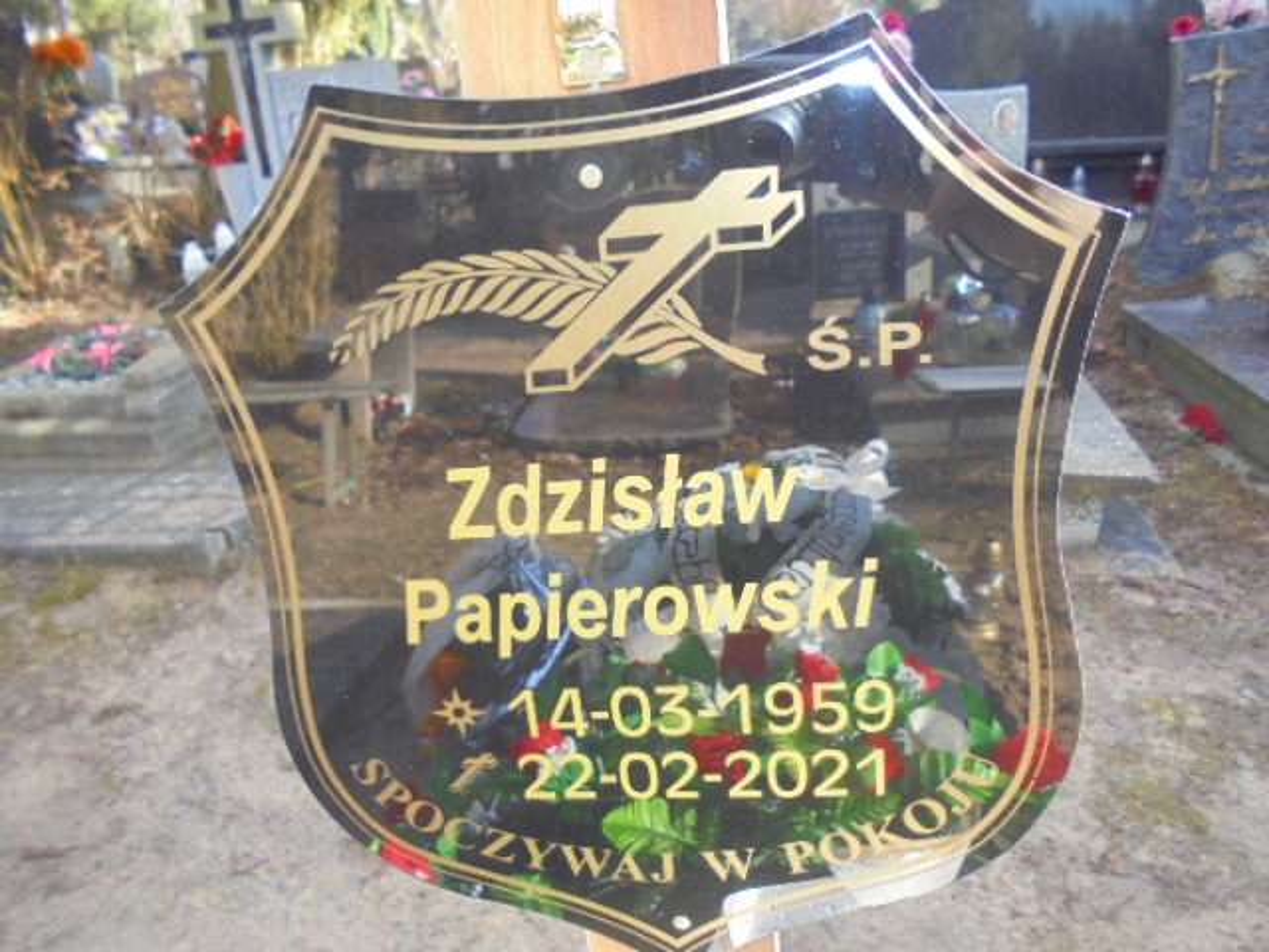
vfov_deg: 53.1
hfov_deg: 67.3
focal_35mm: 26
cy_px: 476
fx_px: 953
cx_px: 634
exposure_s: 1/60
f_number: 3.5
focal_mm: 4.6
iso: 100
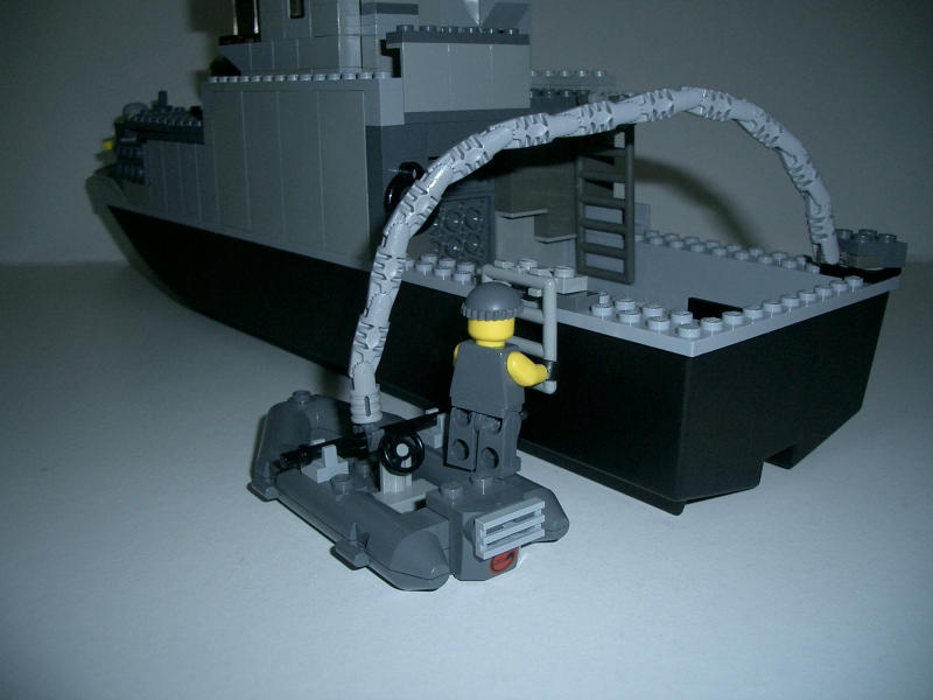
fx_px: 943
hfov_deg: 52.6
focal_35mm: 35
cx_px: 466
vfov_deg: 40.7
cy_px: 350
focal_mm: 5.8
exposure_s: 1/40
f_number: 2.6
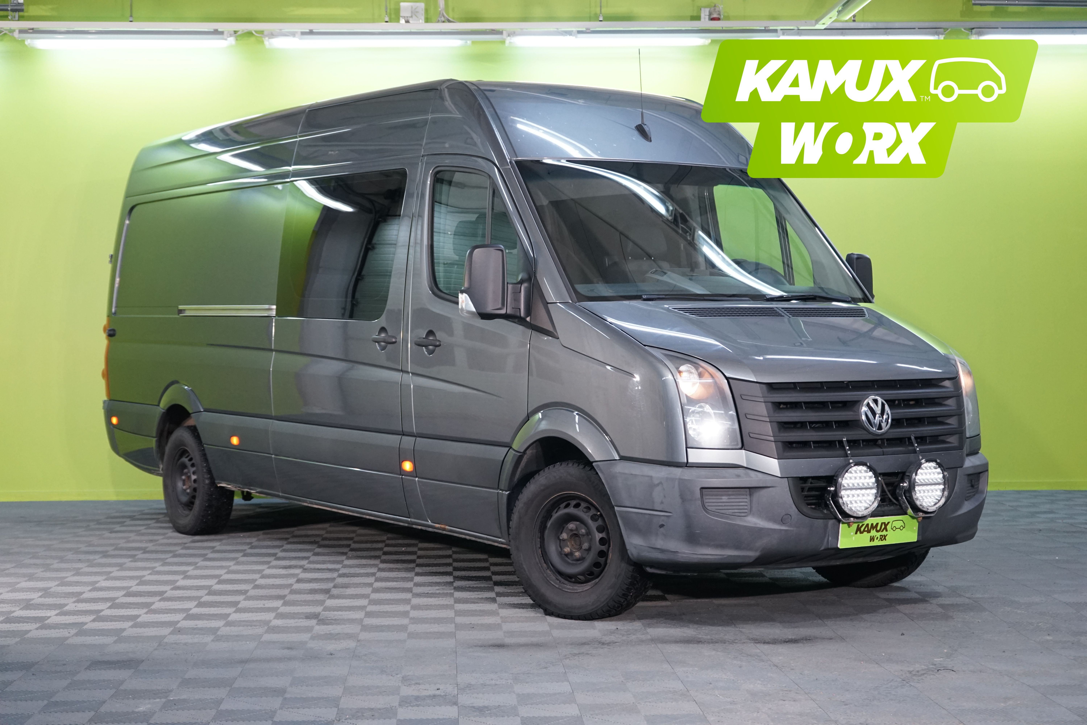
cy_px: 362
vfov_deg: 22.6
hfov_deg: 33.4
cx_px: 544
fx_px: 1812
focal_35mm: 60
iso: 2000
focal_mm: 60
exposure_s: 1/50
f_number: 5.6
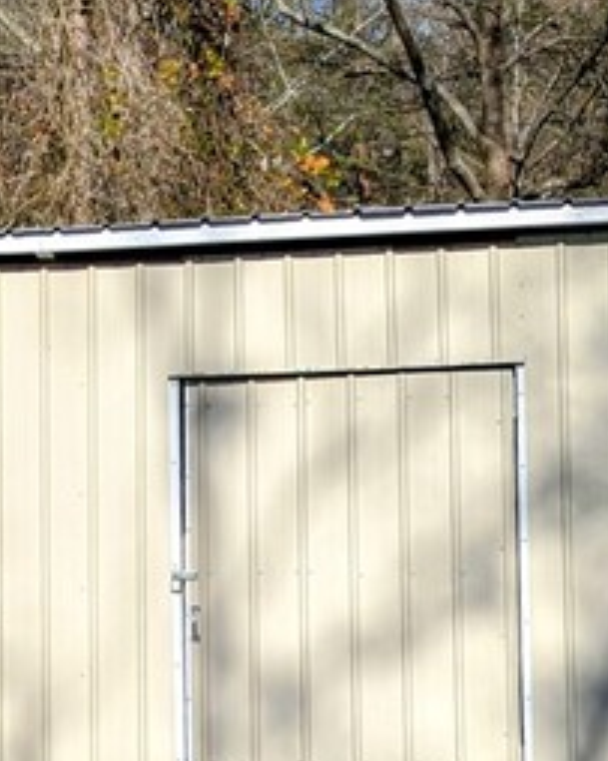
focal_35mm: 59
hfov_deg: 24.5
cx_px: -15
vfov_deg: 31.9
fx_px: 1328
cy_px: 461
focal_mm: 6.9
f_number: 1.68
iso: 22
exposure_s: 1/1393
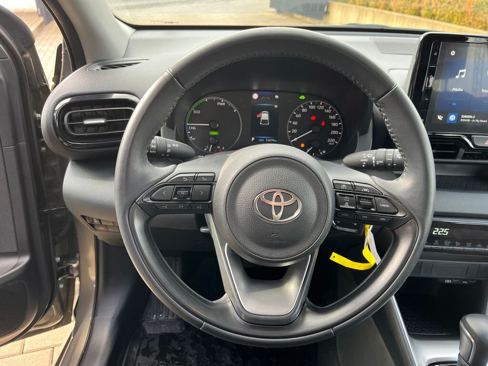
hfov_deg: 67.3
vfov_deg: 53.1
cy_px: 183
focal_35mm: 26
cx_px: 244
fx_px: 367
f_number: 1.6
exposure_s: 1/121
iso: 125
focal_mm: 5.1
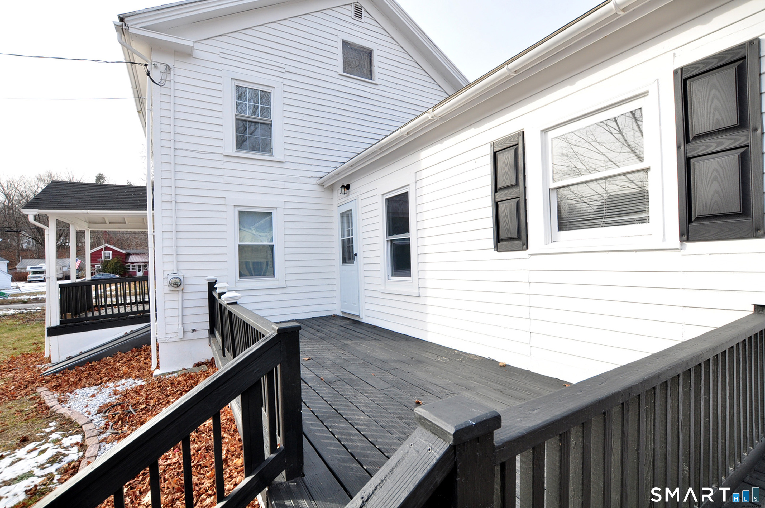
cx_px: 382
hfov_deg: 100.5
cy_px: 254
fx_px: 318
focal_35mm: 15
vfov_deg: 77.2
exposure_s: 1/100
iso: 250
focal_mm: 10
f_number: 8
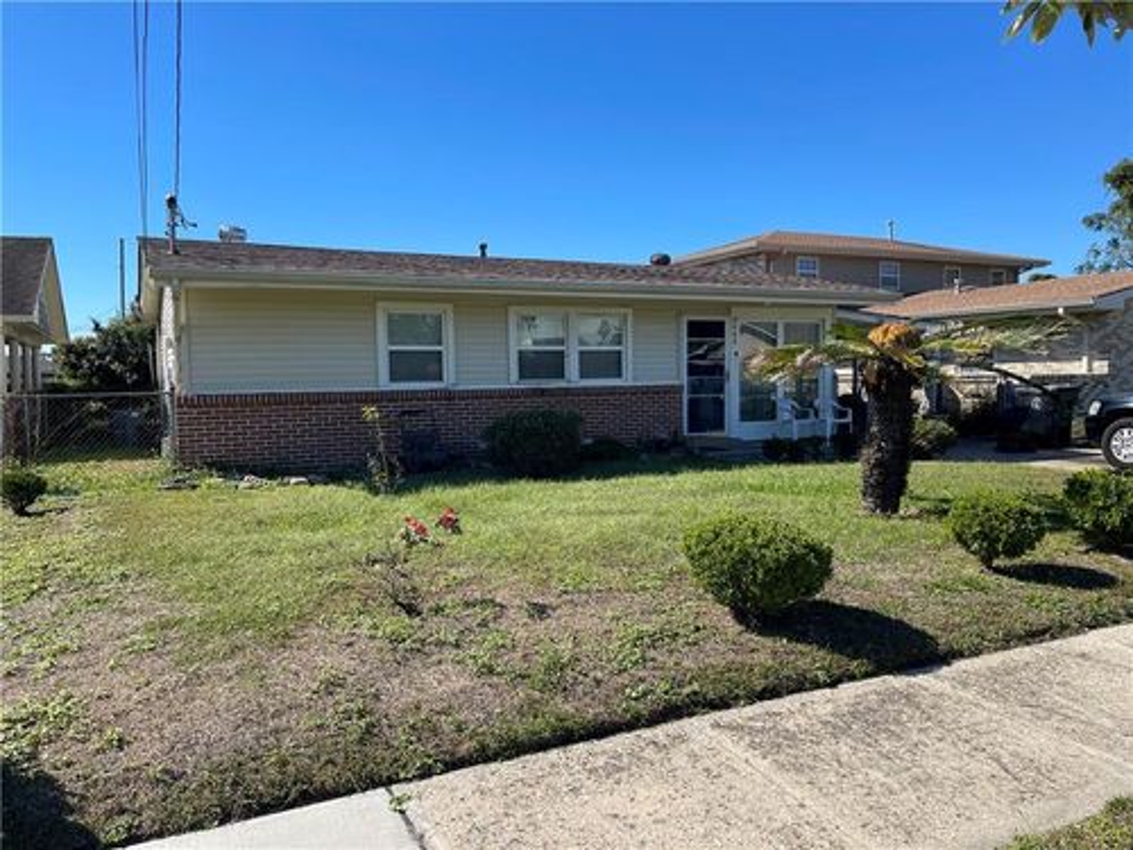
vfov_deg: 54.9
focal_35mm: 25
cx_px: 566
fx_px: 818
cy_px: 425
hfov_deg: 69.4
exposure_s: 1/2660
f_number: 1.6
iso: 32
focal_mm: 5.1
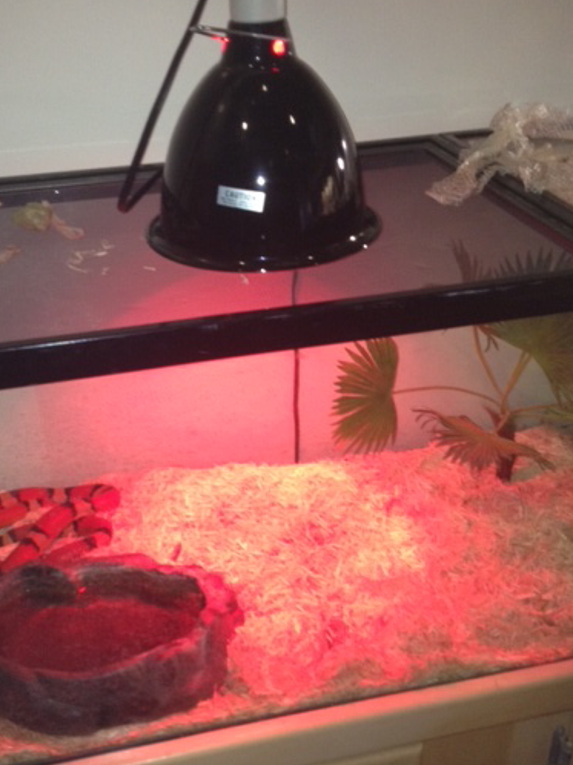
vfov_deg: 42.0
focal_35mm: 45
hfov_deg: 32.1
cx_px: 235
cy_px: 436
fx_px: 994
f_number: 2.4
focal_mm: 4.28
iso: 160
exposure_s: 1/20
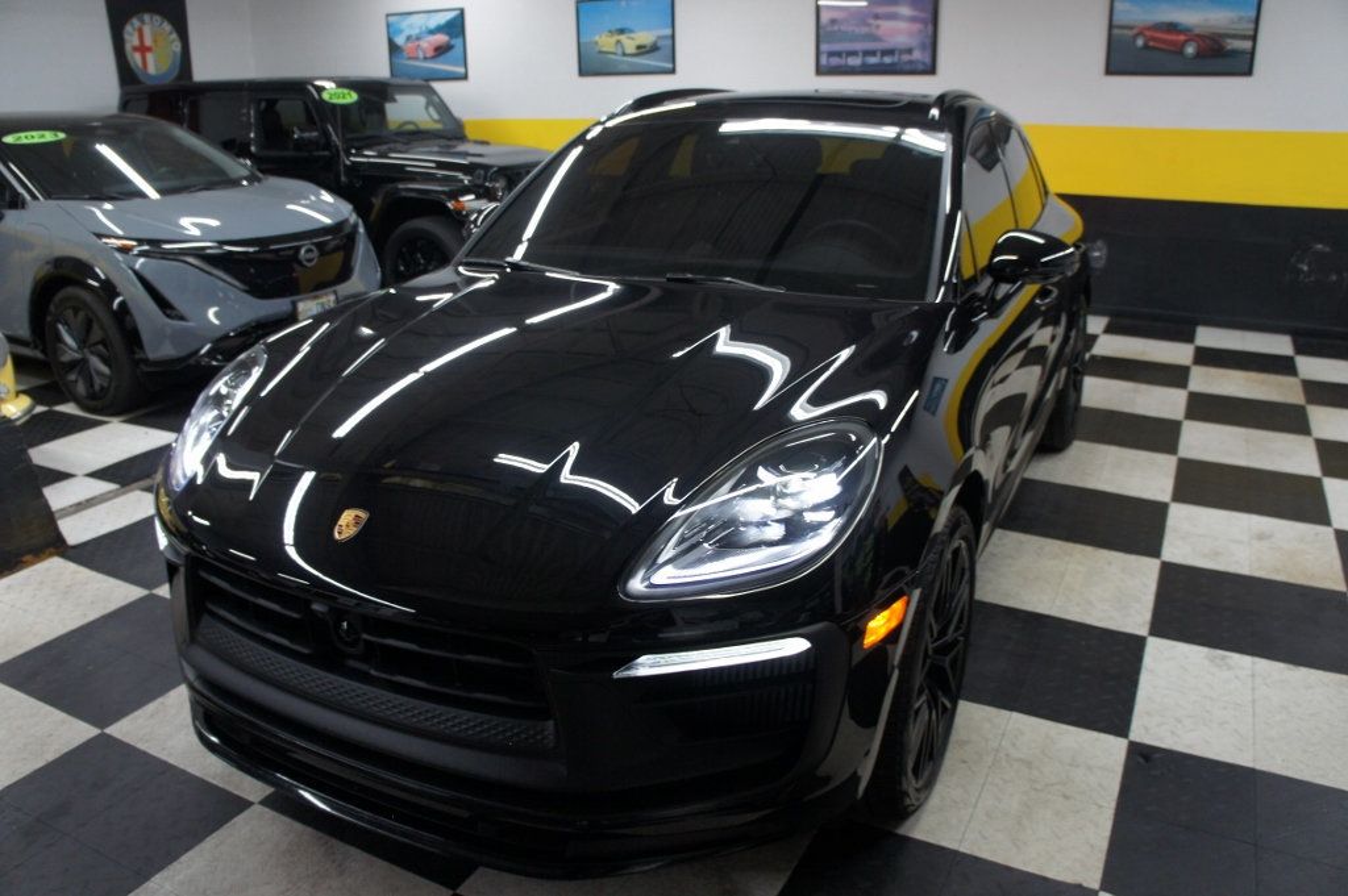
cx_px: 674
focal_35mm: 27
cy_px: 448
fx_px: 1010
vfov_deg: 47.9
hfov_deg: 67.4
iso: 640
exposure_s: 1/80
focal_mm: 18
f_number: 3.5
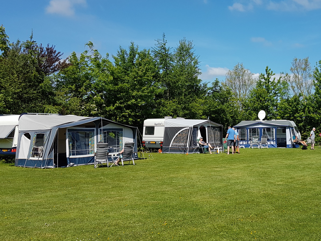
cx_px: 160
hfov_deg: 67.3
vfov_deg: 53.1
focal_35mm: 26
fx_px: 241
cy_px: 120
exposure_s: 1/2568
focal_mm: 4.2
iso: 40
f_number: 1.7
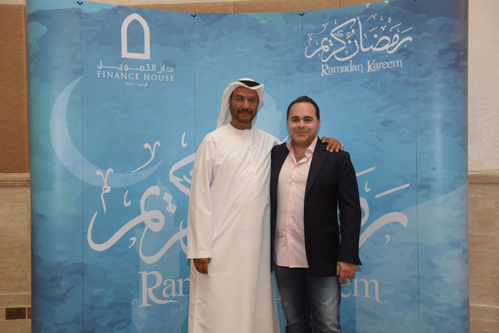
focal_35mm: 38
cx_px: 250
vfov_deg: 35.1
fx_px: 527
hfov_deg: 50.7
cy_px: 166
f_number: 3.5
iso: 1250
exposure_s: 1/80
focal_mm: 38
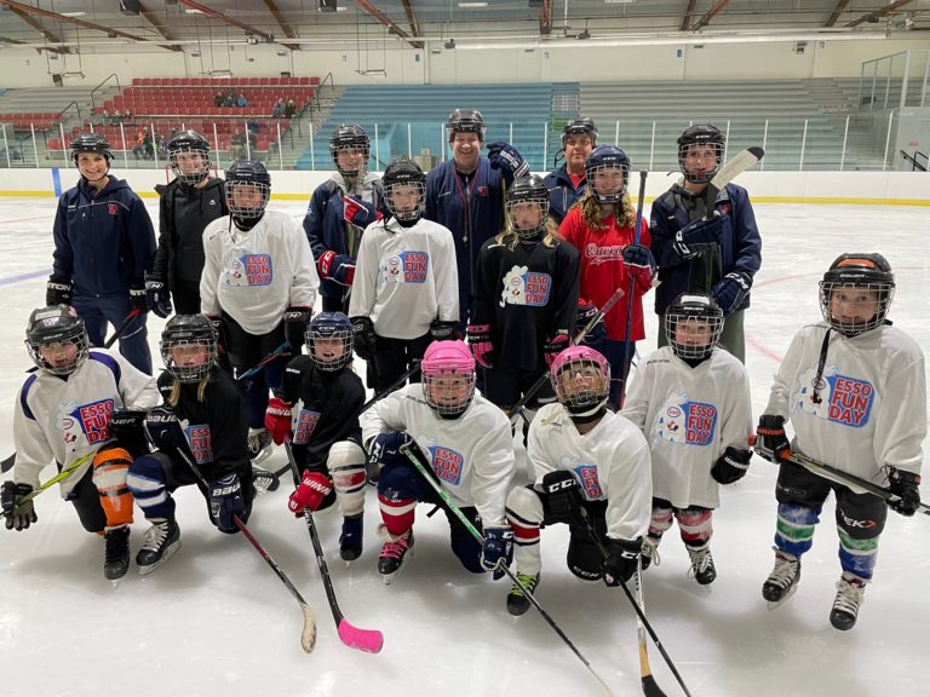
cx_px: 465
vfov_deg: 53.1
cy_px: 348
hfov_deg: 67.3
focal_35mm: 26
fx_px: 699
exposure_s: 1/60
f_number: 1.6
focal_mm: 4.2
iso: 100
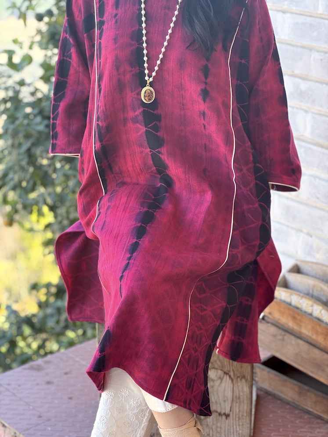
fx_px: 973
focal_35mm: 77
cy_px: 218
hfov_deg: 19.1
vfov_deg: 25.3
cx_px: 164
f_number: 2.8
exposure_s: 1/99
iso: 80
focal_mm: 9
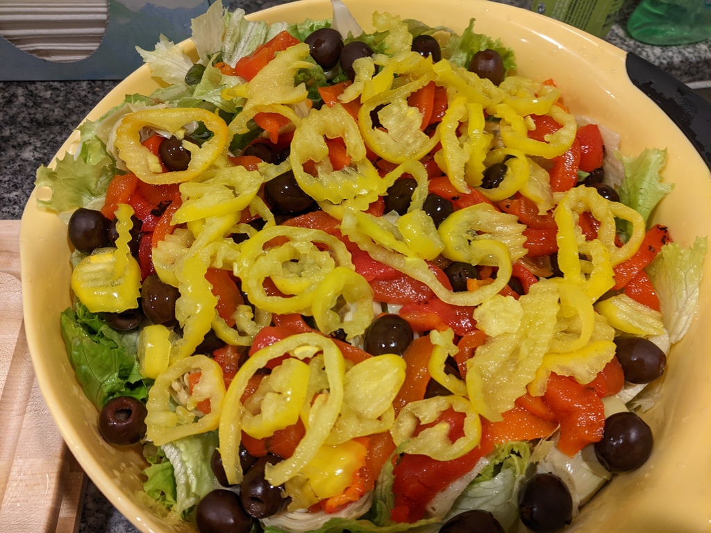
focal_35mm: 27
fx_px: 555
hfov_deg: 65.3
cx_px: 356
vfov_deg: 51.4
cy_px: 266
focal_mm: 4.44
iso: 77
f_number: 1.8
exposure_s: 1/24
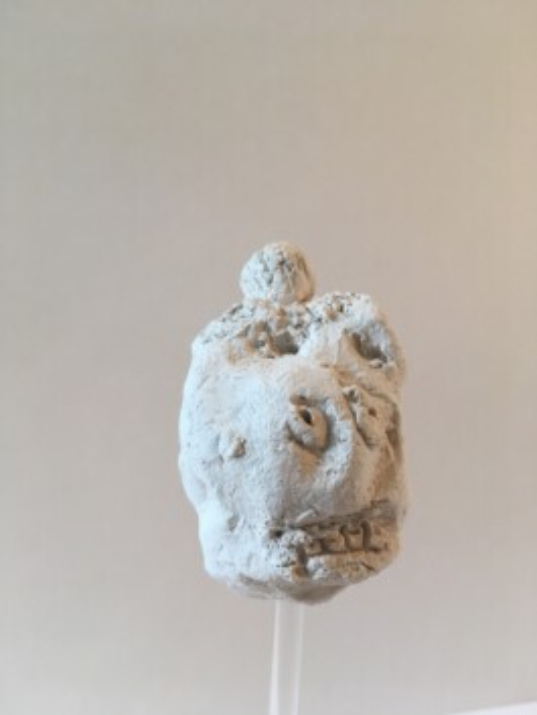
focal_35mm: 29
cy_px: 358
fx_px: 599
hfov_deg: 48.3
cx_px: 268
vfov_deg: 61.6
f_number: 2.2
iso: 32
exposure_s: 1/33
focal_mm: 4.15
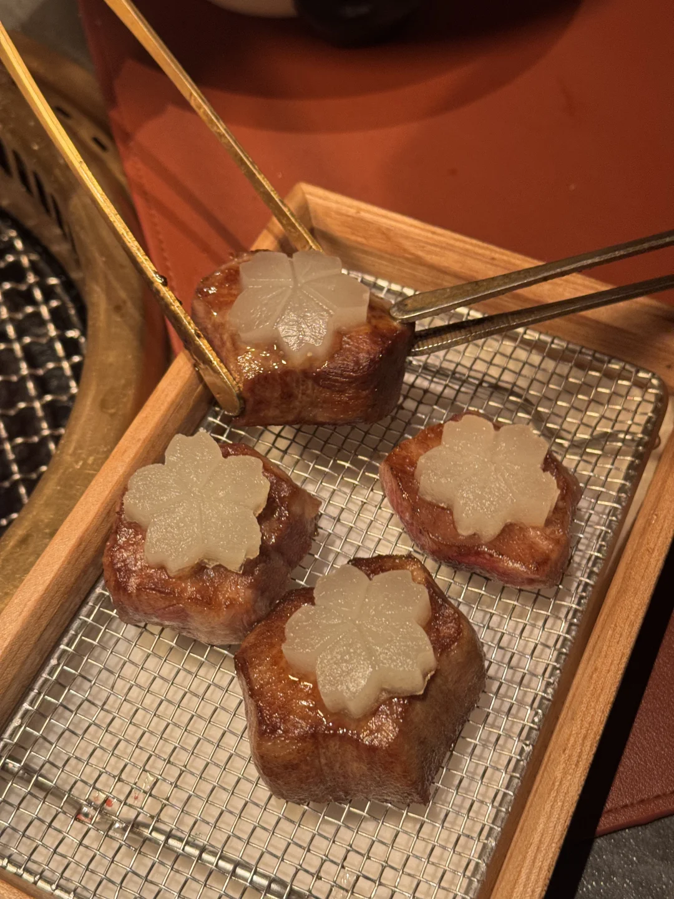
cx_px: 337
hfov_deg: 30.3
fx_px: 1246
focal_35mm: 48
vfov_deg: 39.7
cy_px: 450
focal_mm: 6.76
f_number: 1.78
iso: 100
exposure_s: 1/60
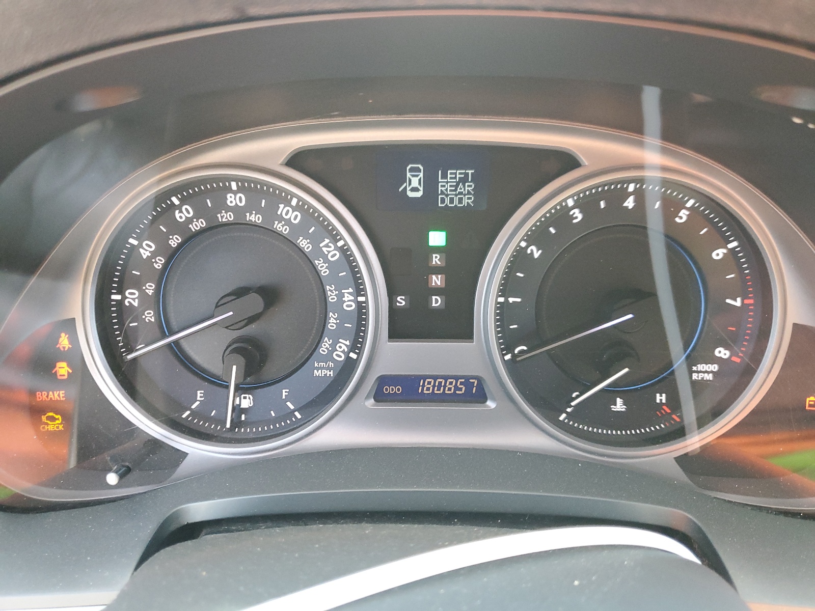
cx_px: 408
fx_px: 612
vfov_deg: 53.1
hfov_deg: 67.3
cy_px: 306
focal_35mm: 26
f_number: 1.5
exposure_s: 1/60.2
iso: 276
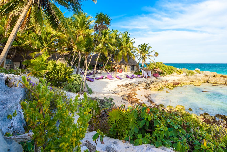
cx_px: 131
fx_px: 132
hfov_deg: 80.6
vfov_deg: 57.5
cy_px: 45
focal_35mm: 21
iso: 250
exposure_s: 1/400
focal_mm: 14
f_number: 7.1
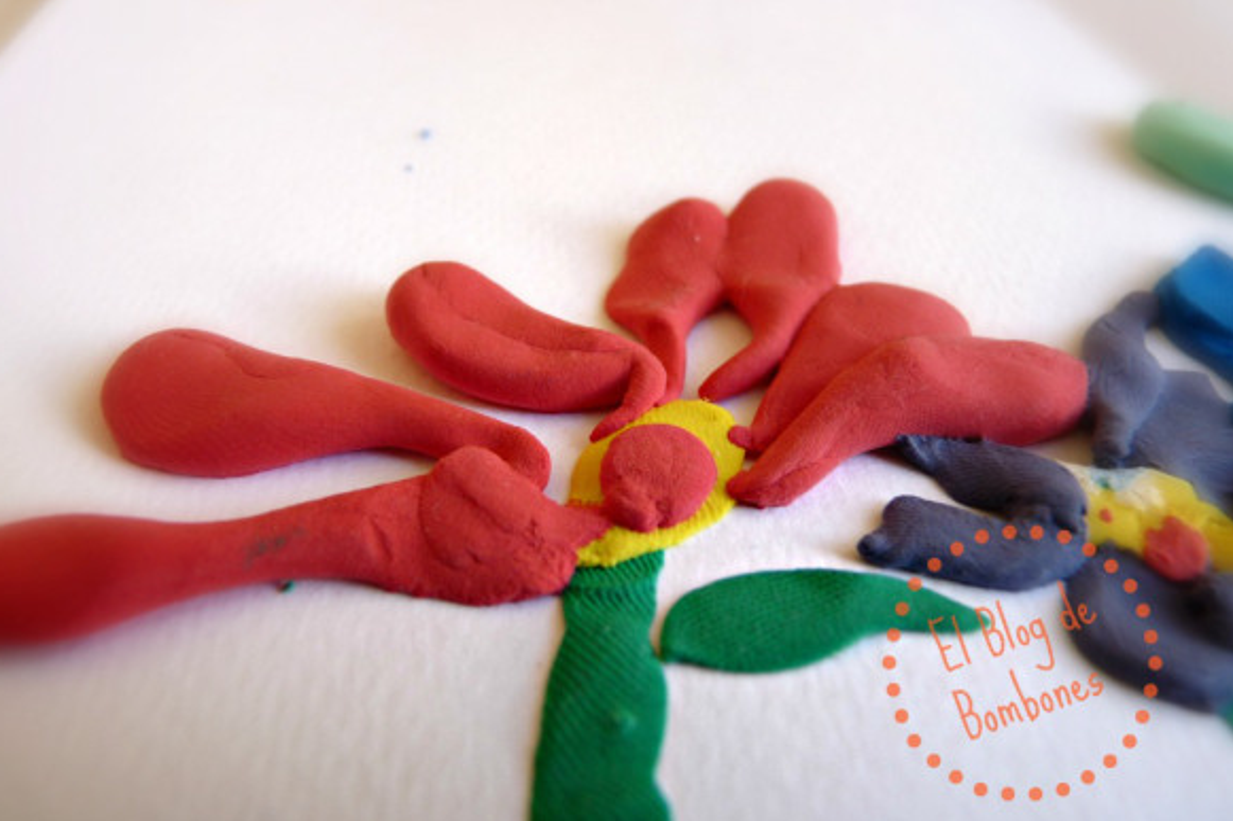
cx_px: 607
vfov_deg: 44.9
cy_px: 392
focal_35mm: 29
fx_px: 993
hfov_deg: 63.7
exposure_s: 1/60
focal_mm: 4.8
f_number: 2.8
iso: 100
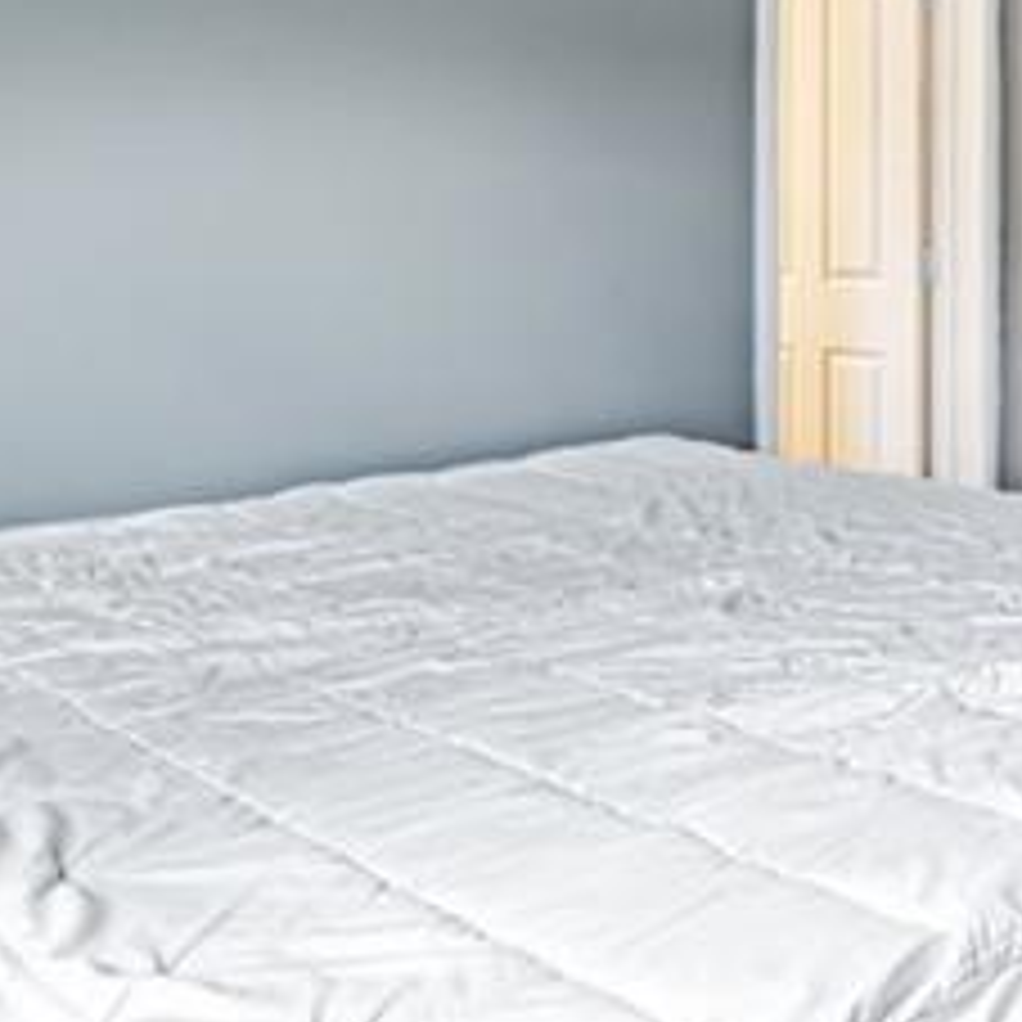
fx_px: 1537
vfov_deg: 35.0
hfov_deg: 35.0
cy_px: 137
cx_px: 887
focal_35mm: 46
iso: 50
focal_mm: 12
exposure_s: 1/15
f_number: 11
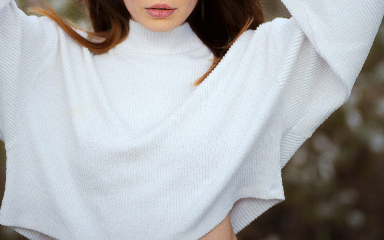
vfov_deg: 8.3
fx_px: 1653
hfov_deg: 13.2
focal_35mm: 158
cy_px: 26
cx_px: 164
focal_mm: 85
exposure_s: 1/2000
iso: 100
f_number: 1.4
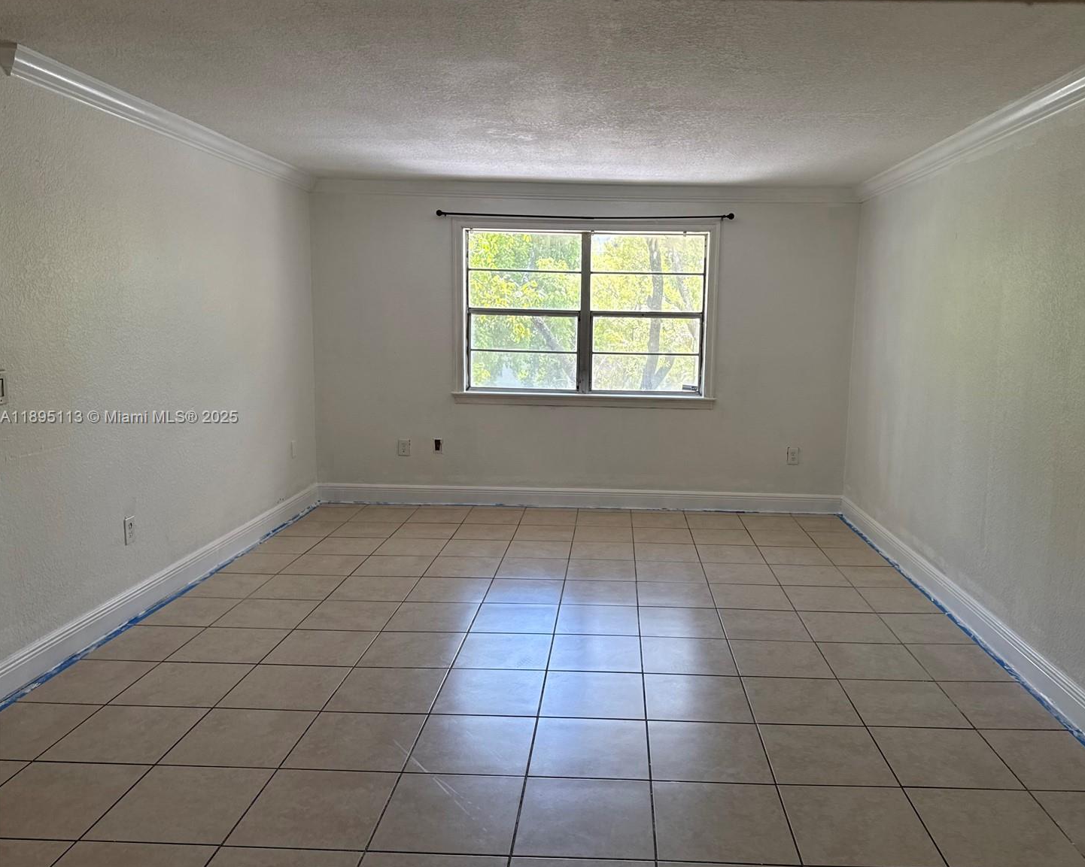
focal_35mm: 26
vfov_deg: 54.9
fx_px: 835
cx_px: 599
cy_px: 418
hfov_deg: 65.9
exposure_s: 1/235
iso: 125
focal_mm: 6.76
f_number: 1.78
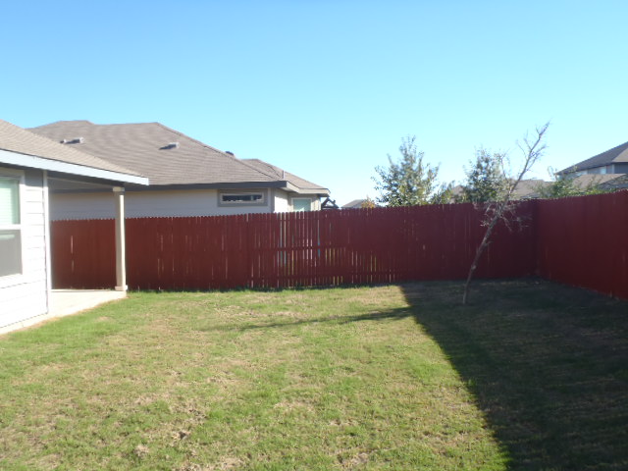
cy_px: 236
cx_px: 314
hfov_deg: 63.4
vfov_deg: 49.7
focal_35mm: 28
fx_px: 508
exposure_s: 1/250
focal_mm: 5
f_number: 3.9
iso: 80
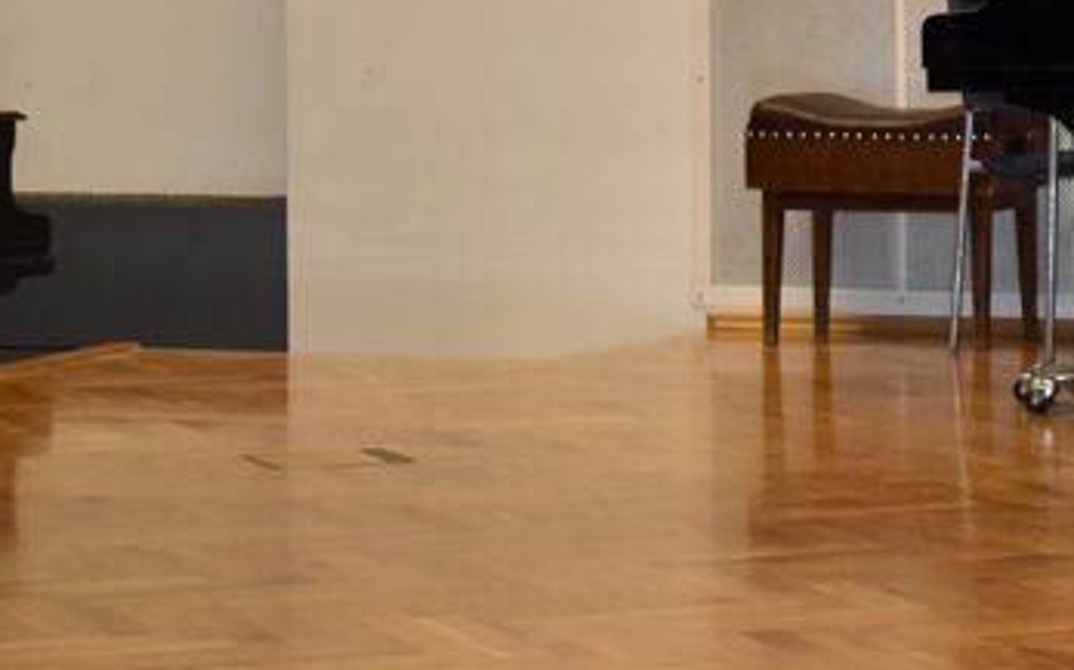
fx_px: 4739
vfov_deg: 8.0
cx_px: 1546
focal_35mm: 162
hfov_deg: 12.4
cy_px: -48
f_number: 4.8
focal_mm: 36
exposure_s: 1/60
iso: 500
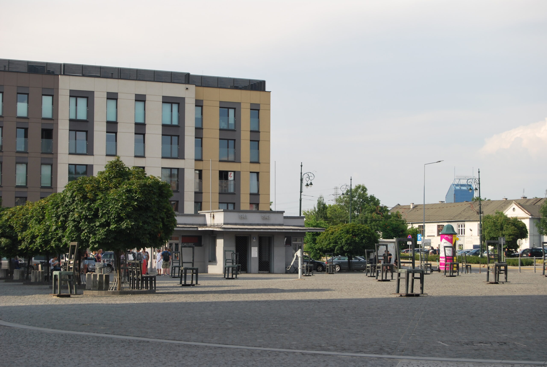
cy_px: 184
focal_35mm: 78
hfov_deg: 25.9
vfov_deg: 17.6
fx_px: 1188
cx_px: 274
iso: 100
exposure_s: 1/200
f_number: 9
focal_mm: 52
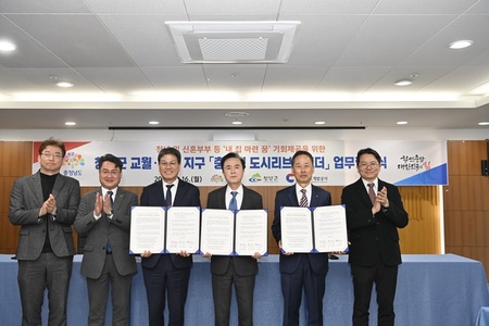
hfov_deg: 55.8
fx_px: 462
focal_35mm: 34
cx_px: 244
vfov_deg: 38.9
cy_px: 163
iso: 800
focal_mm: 34
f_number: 5
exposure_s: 1/200
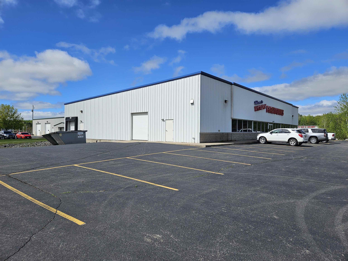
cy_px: 130
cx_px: 174
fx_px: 231
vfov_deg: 58.9
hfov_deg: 73.9
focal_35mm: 23
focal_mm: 5.4
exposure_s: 1/3798
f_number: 1.8
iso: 25
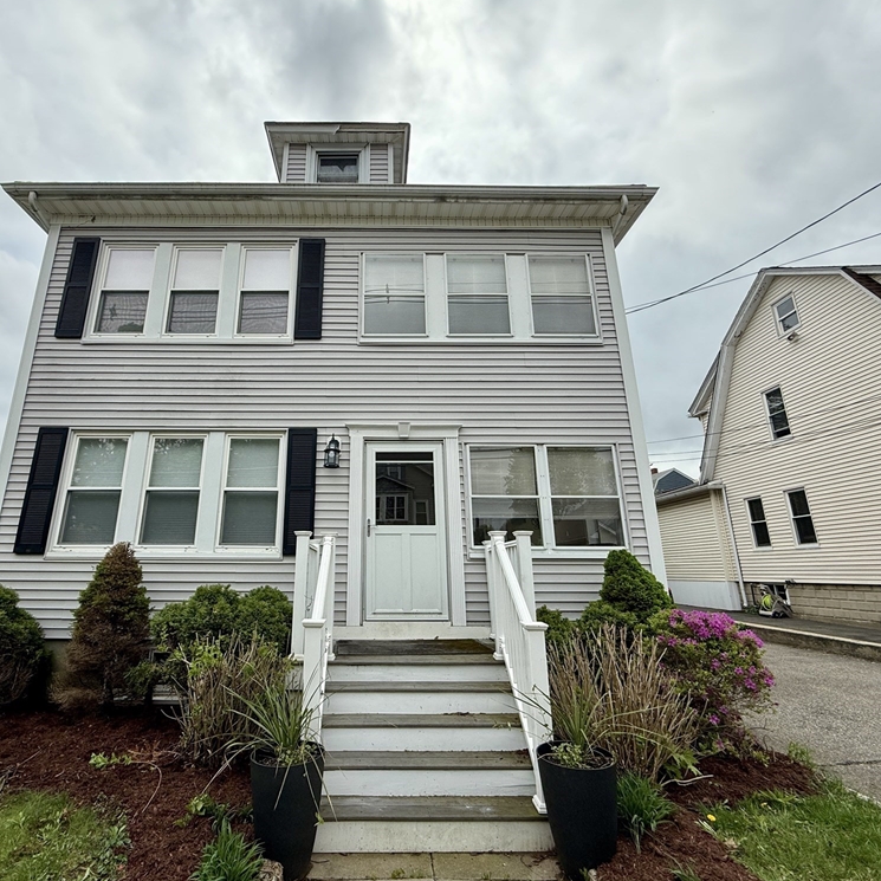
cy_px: 441
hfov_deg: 83.5
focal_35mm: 17
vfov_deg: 84.0
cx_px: 378
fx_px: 490
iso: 50
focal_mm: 2.22
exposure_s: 1/1848
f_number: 2.2
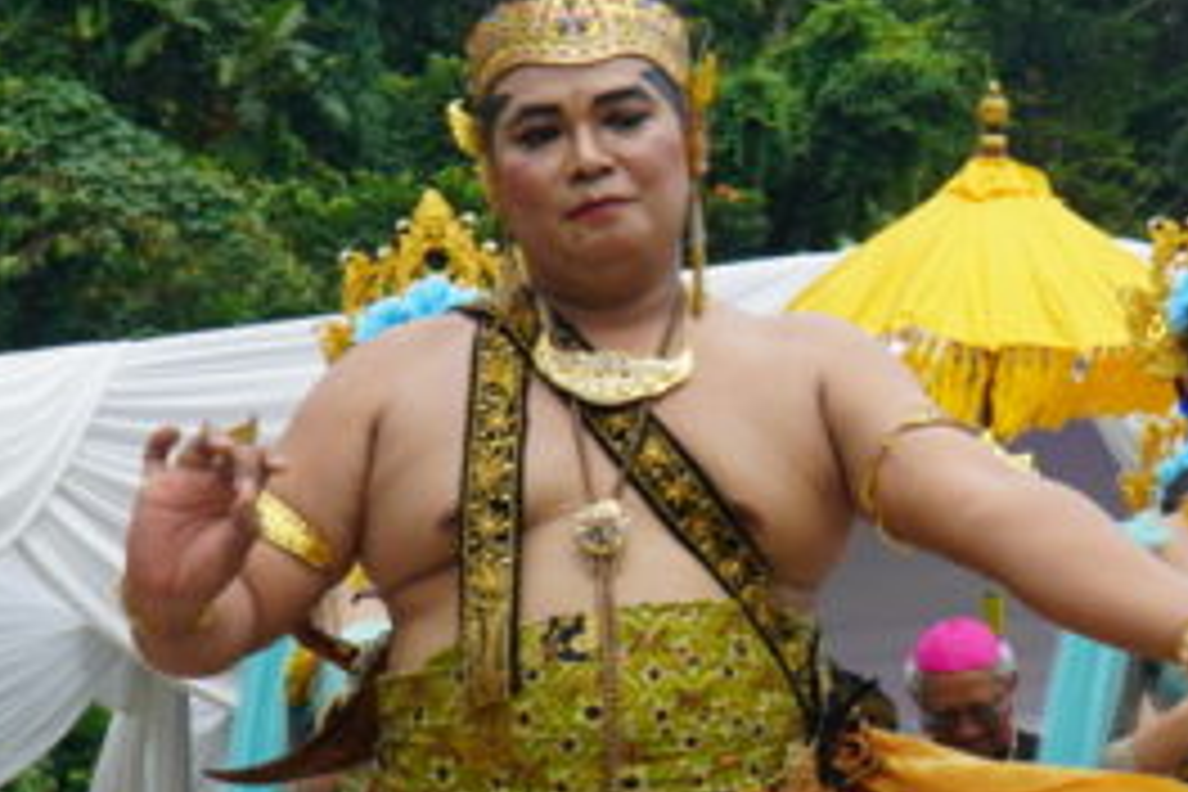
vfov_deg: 10.7
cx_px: 918
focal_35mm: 128
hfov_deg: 15.9
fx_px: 4224
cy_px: 302
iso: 100
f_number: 7.1
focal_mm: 22
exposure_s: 1/200
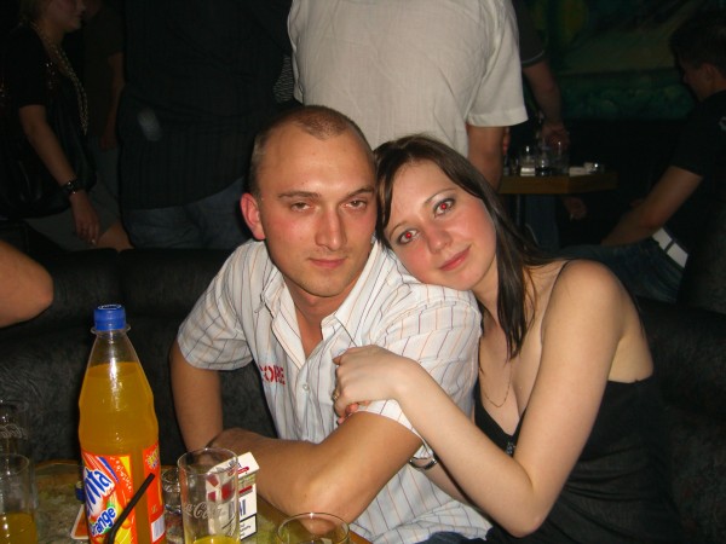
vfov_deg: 37.7
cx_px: 363
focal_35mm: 38
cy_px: 272
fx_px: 797
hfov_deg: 49.0
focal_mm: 7.9
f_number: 2.8
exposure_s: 1/60
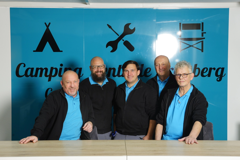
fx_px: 467
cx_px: 120
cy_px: 80
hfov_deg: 28.8
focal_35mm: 70
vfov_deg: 19.5
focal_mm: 70
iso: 500
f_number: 10
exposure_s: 1/60
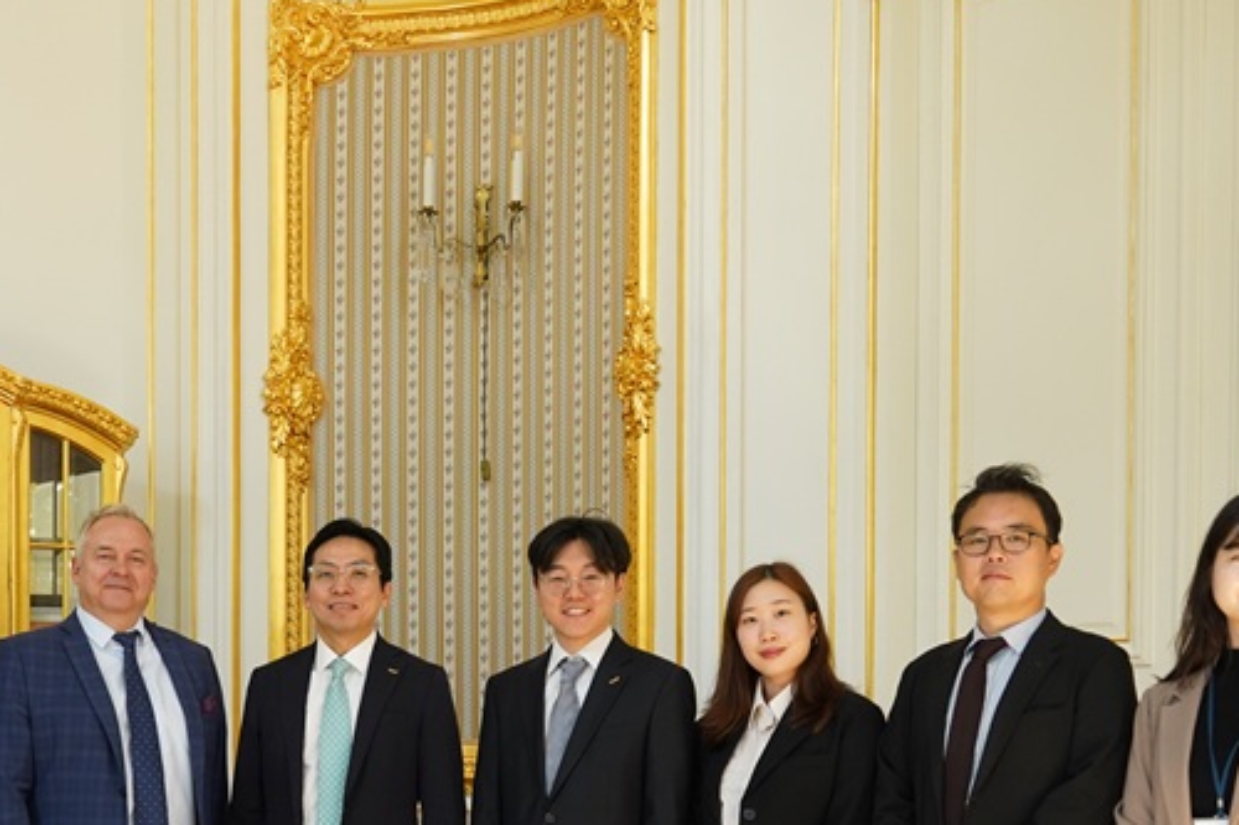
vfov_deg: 22.1
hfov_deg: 33.2
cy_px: 808
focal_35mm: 59
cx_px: 315
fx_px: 2037
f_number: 4
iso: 1600
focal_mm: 29.6
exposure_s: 1/250
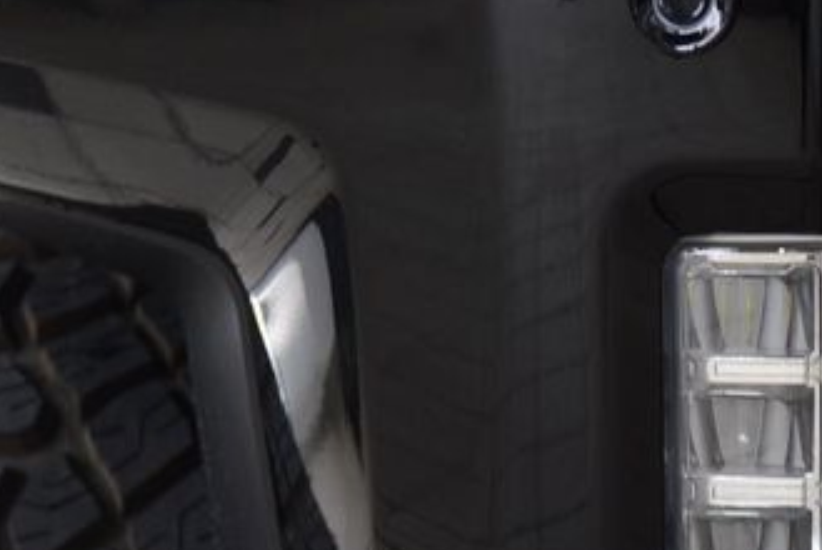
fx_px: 4662
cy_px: 441
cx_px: 785
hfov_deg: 10.0
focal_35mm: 204
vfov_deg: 6.7
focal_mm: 70
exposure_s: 1/30
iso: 1600
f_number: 6.3
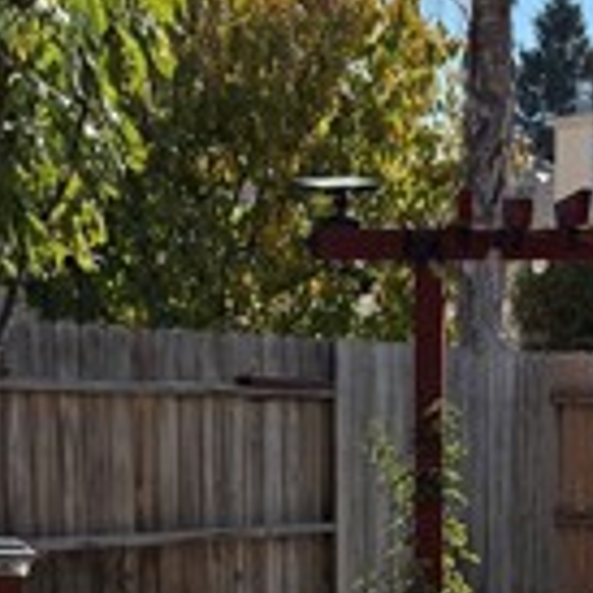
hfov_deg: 17.5
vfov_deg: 16.5
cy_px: 792
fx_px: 1919
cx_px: 377
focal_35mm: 99
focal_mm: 6.76
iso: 100
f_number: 1.78
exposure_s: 1/3145
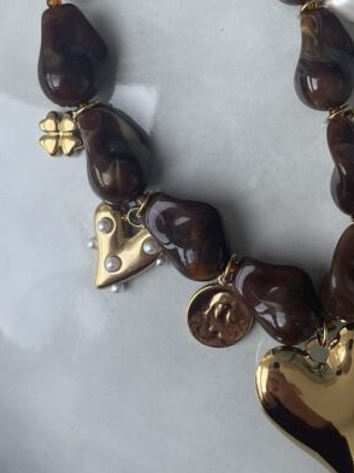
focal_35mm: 53
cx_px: 288
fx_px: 723
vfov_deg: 35.8
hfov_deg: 26.9
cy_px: 162
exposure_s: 1/121
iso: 125
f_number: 1.6
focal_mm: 4.2
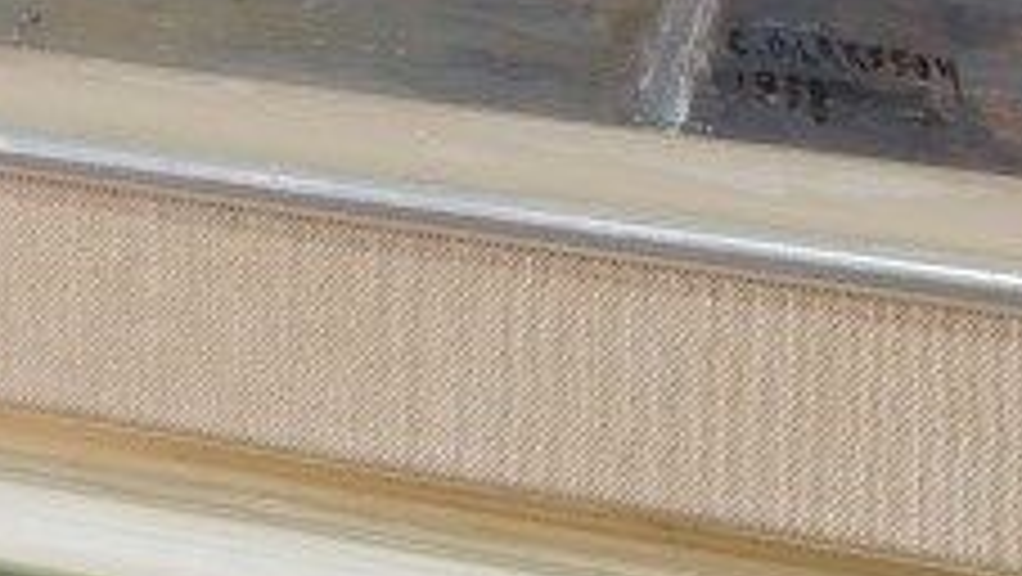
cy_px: -558
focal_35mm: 276
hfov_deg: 7.8
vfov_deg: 4.4
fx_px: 7484
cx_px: 212
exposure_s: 1/45
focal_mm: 31.5
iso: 800
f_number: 4.5
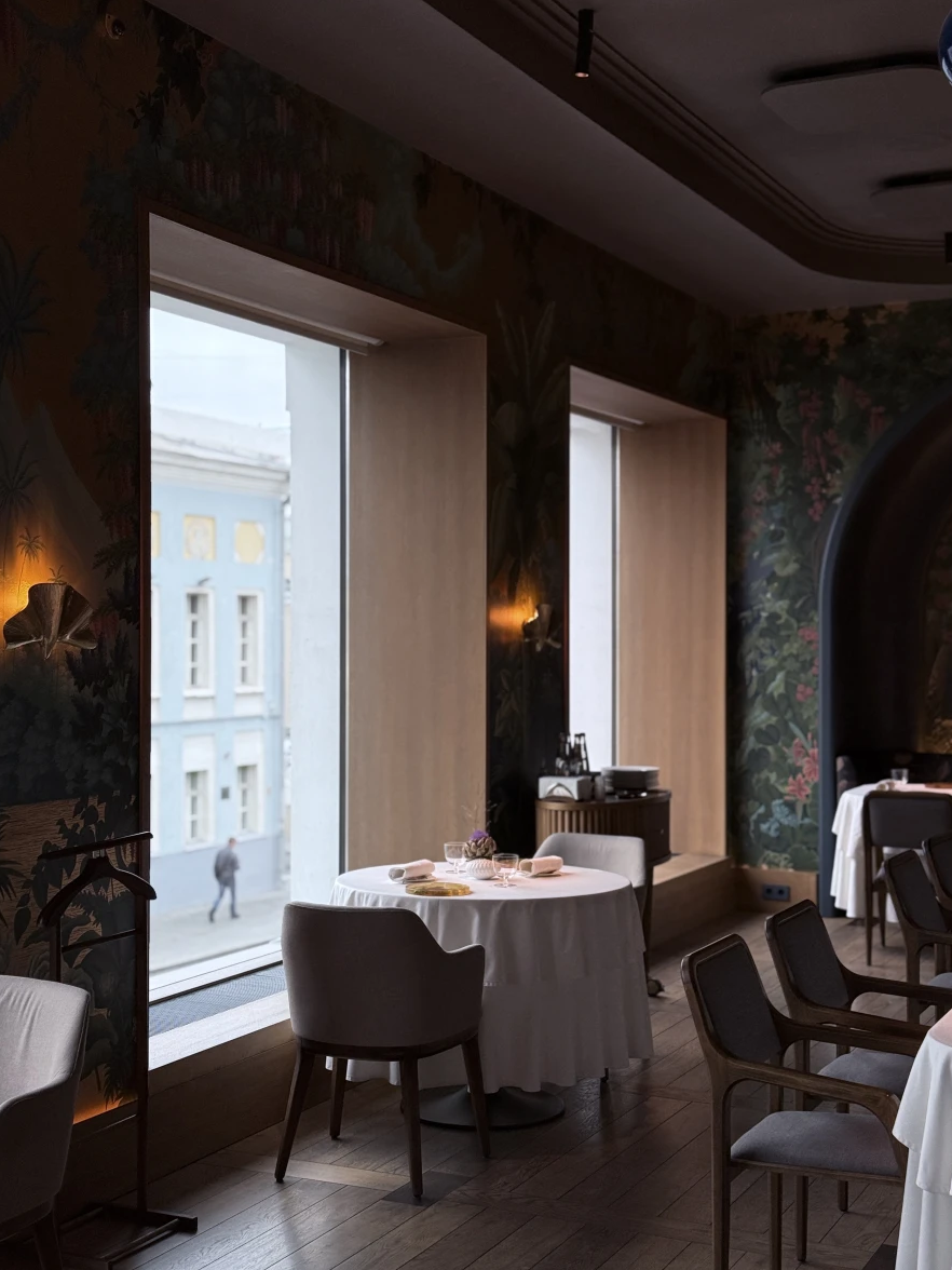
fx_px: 1797
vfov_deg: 38.9
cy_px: 625
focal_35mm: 49
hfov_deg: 29.7
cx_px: 476
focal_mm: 6.76
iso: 64
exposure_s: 1/320
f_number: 1.78
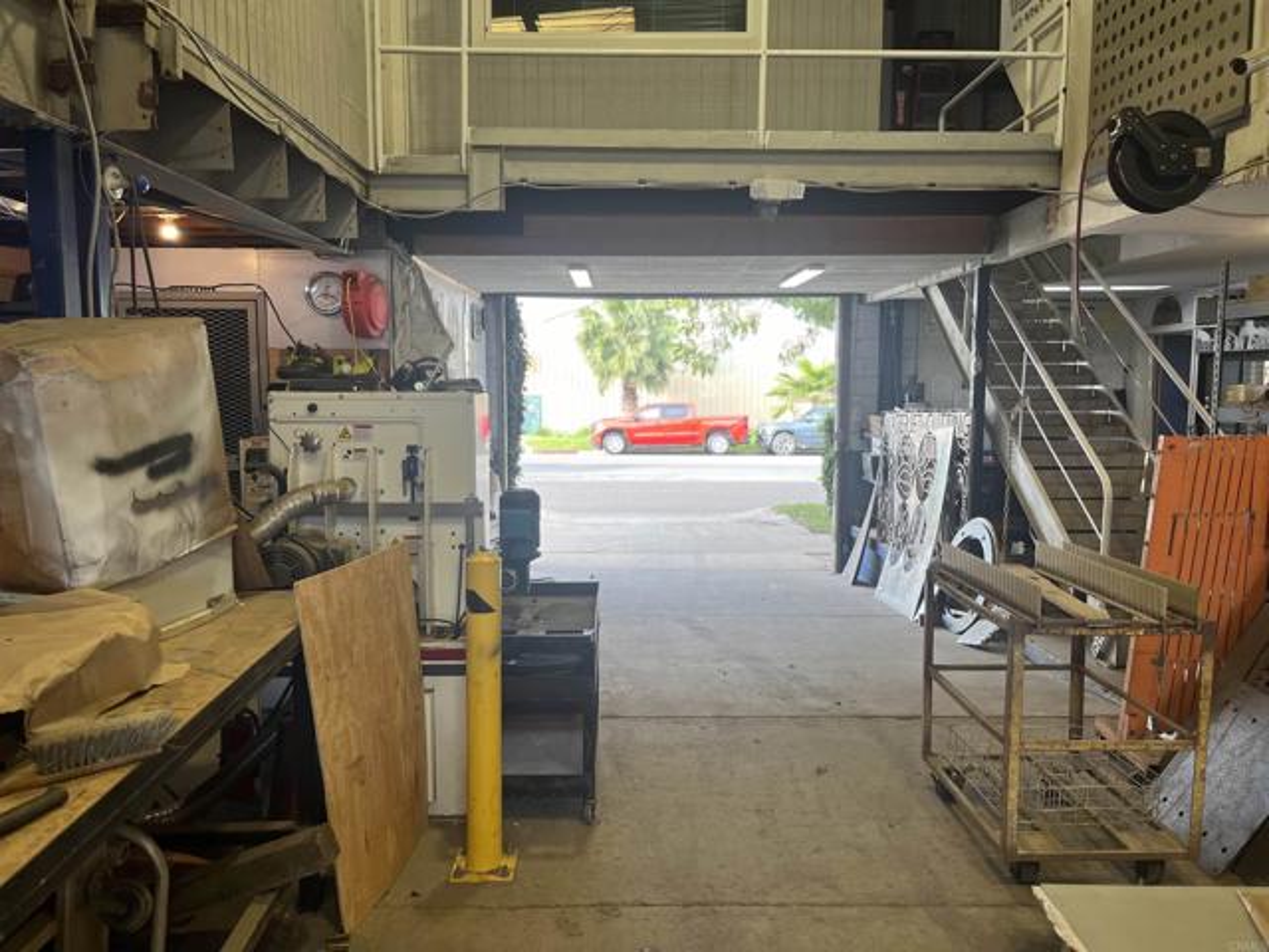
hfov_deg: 67.3
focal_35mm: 26
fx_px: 953
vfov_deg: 53.1
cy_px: 476
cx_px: 634
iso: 50
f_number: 1.6
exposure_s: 1/120
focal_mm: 5.1
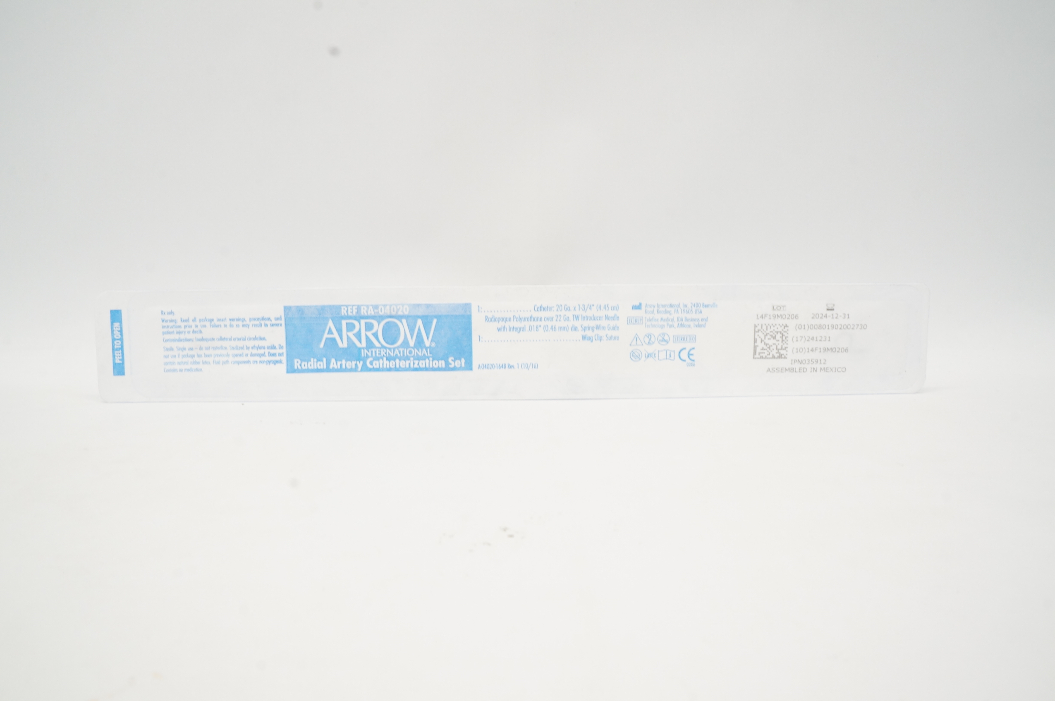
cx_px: 528
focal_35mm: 27
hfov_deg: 67.4
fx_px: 790
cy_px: 350
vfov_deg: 47.8
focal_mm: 18
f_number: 14
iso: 800
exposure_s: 1/13
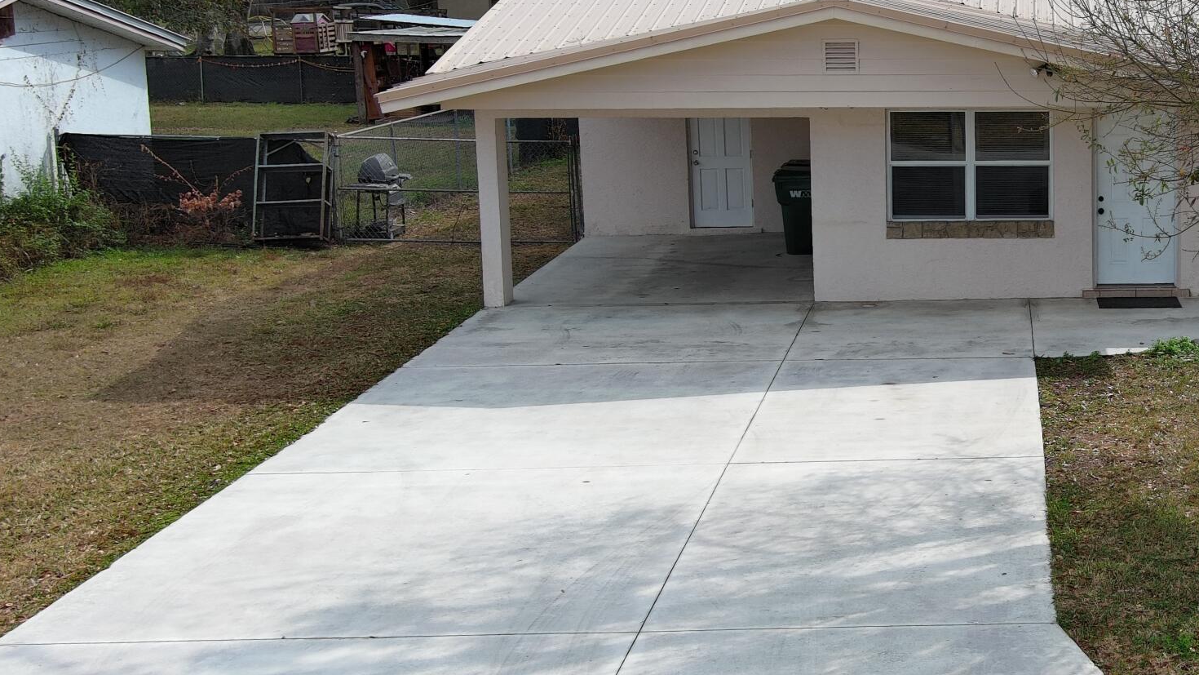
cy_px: 264
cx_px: 1112
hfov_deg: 32.0
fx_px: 1971
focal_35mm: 62
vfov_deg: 19.4
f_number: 2.8
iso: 100
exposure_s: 1/749
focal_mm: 10.57
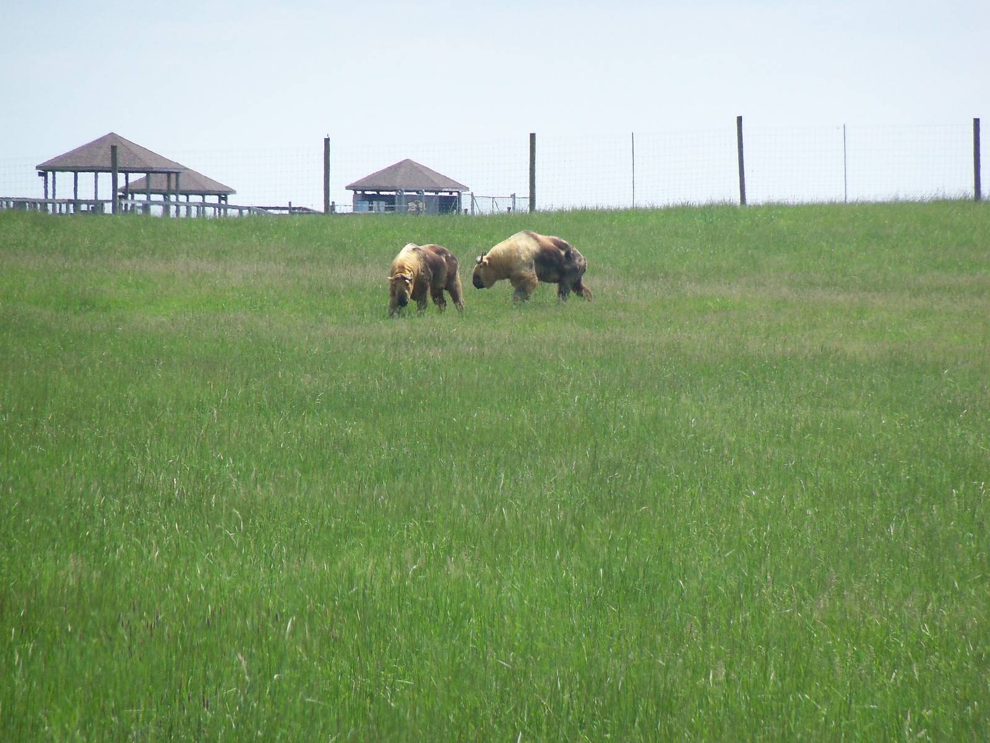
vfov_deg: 4.2
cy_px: 372
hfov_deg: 5.7
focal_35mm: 350
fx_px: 10010
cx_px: 495
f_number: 4.8
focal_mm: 62
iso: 200
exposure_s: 1/1000
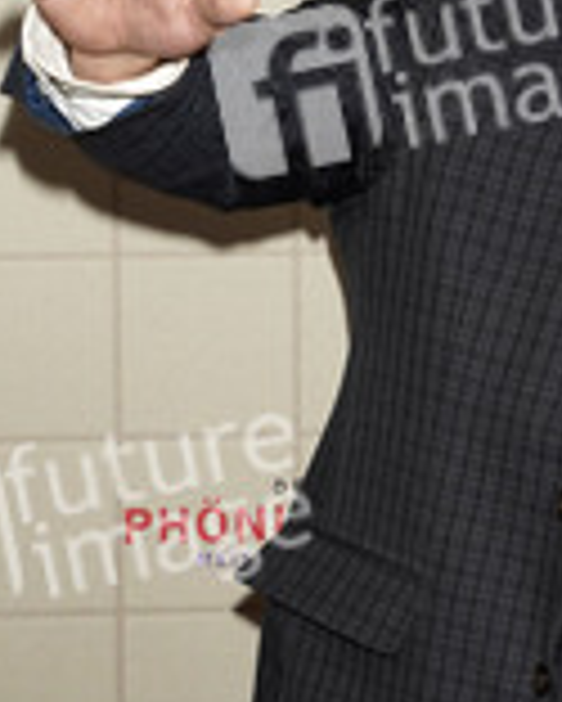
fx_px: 3946
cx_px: 571
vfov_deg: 10.2
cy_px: 297
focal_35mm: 190
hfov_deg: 8.1
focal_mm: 79
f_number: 7.1
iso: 320
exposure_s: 1/160
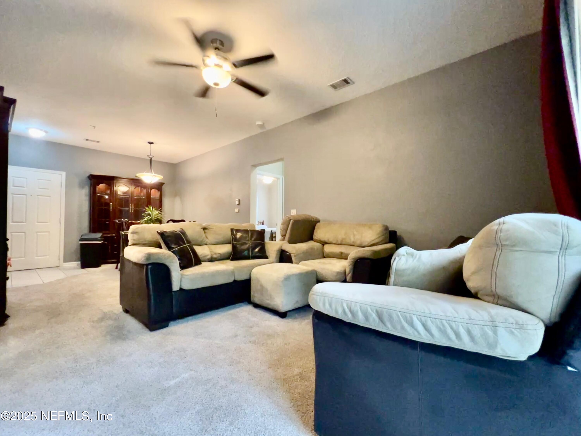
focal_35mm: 13
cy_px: 218
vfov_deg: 89.9
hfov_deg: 106.2
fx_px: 218
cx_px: 290
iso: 320
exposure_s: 1/60
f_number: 1.8
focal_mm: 1.57
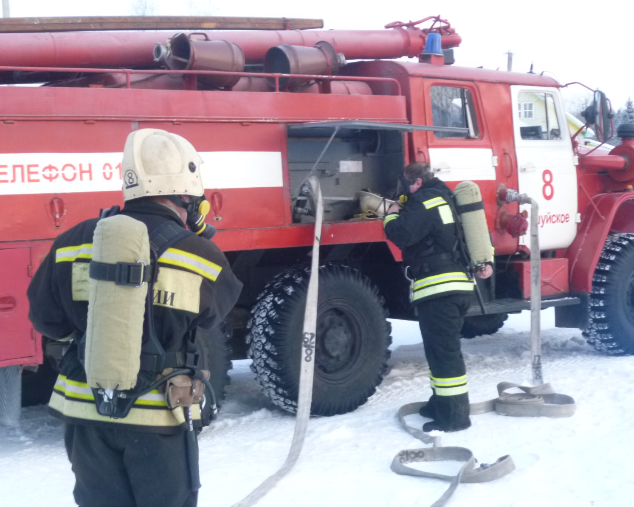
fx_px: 1276
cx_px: 332
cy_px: 253
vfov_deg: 22.5
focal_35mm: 68
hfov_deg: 27.9
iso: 250
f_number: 4.8
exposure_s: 1/50
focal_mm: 11.6
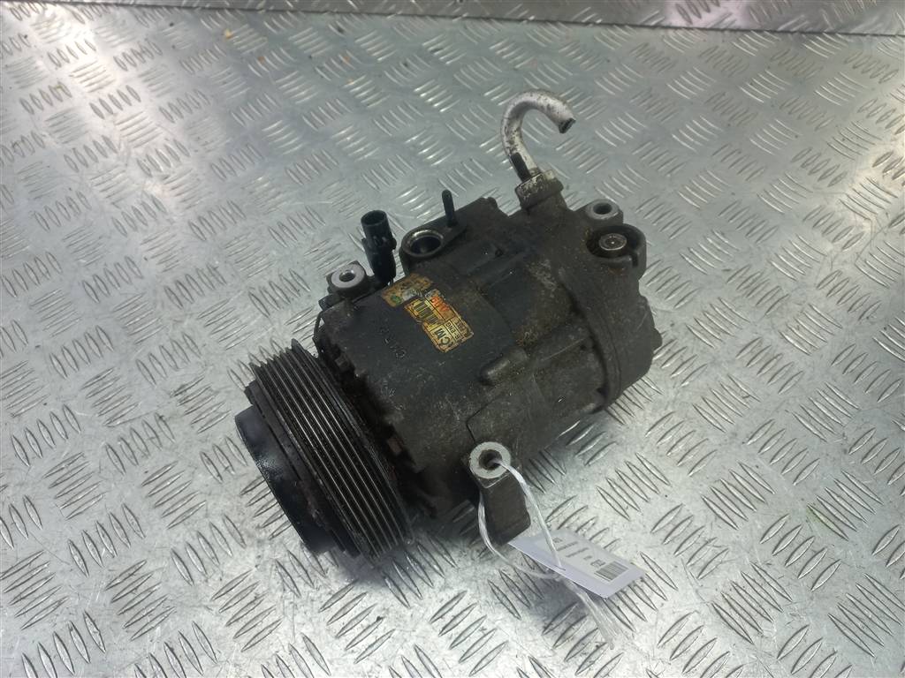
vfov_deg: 54.9
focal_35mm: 25
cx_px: 452
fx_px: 654
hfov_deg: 69.4
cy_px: 339
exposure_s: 1/50
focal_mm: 4.6
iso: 64
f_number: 1.8
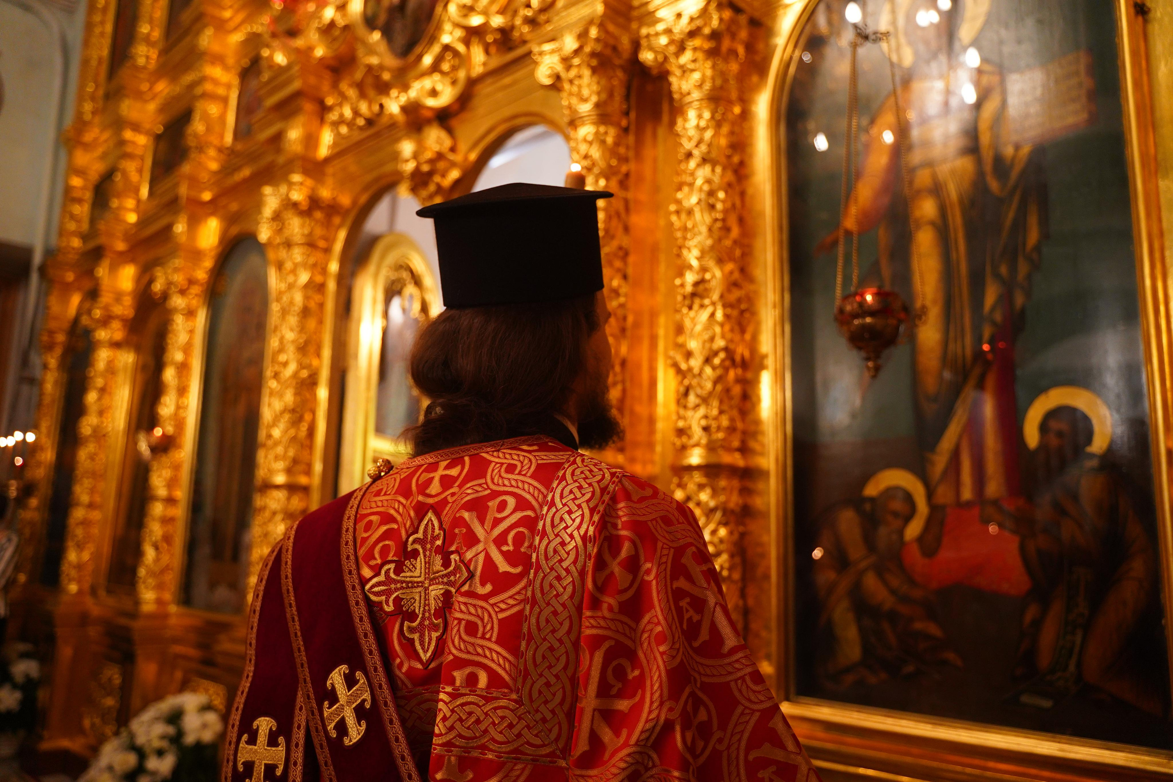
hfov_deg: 65.5
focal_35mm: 28
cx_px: 586
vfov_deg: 46.4
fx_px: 912
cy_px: 391
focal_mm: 28
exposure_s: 1/100
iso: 2500
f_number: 2.8
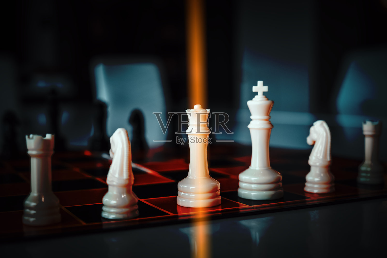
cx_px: 194
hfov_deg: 40.3
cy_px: 129
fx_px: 527
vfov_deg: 27.5
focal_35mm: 49
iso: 400
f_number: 4
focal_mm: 32.9
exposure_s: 1/125
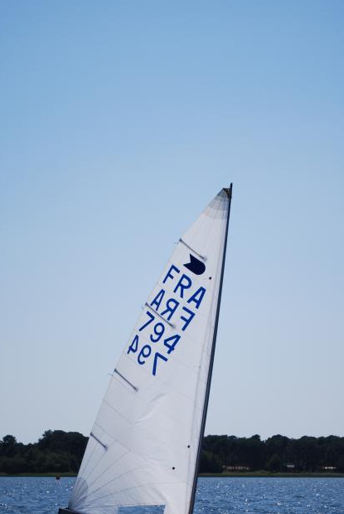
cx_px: 184
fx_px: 1523
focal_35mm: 107
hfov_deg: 12.9
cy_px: 327
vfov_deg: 19.1
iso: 100
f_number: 5.6
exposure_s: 1/800
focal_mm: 55
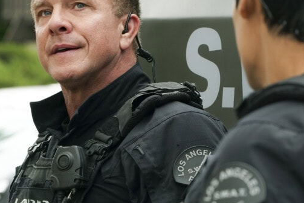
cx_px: 118
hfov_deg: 5.0
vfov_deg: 3.3
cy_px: 63
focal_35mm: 412
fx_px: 3481
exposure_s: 1/200
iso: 1600
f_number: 14
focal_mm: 288
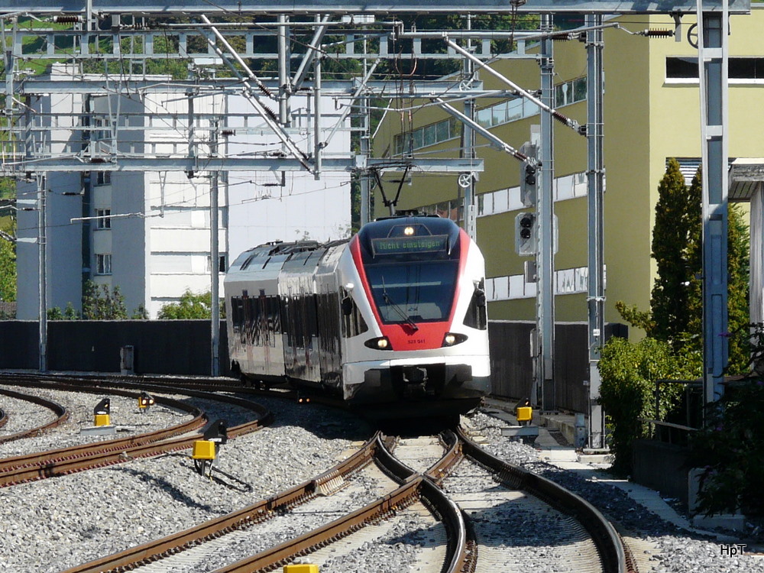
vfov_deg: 8.5
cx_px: 382
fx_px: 3862
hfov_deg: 11.3
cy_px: 286
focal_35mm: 175
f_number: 5.6
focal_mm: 28.8
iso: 100
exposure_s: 1/400
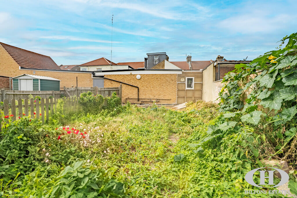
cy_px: 99
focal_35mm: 16
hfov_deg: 96.7
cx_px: 148
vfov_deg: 73.8
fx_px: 132
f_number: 9
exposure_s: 1/3200
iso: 400
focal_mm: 16
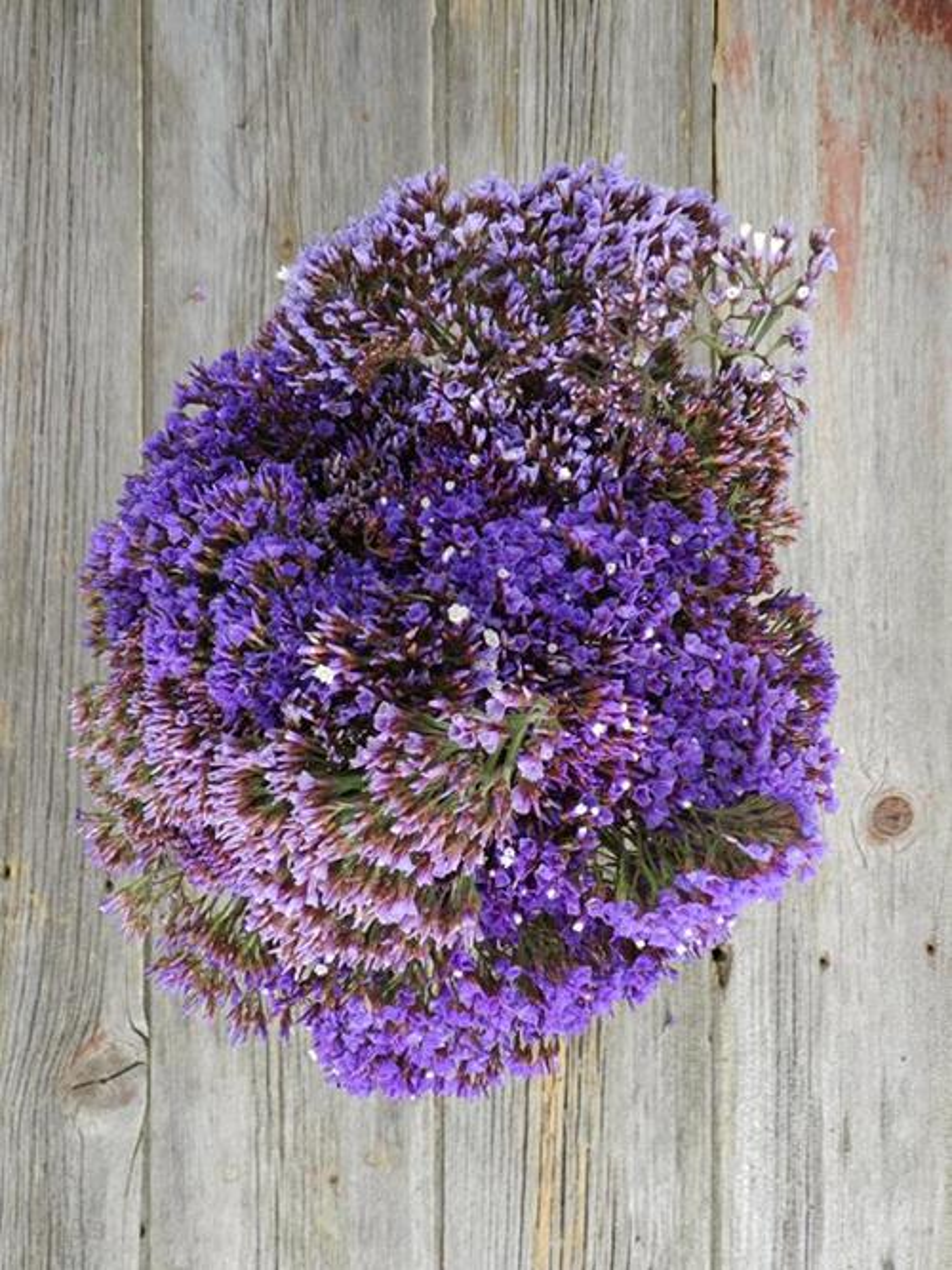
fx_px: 917
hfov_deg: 54.9
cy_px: 635
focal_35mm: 25
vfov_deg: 69.4
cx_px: 476
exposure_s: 1/25
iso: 400
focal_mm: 4.5
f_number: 3.5
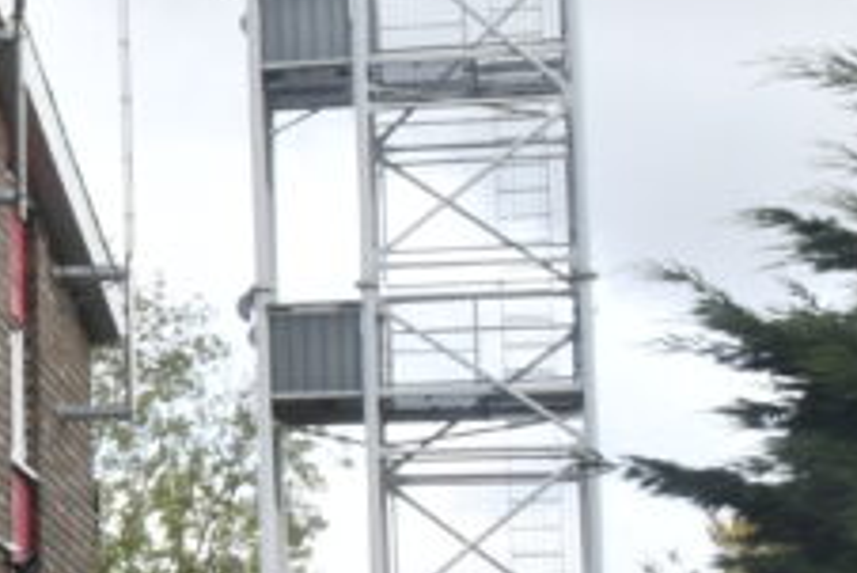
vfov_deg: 8.9
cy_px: 385
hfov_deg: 11.8
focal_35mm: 154
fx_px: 3668
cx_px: -884
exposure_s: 1/100
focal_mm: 23
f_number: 20
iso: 1250
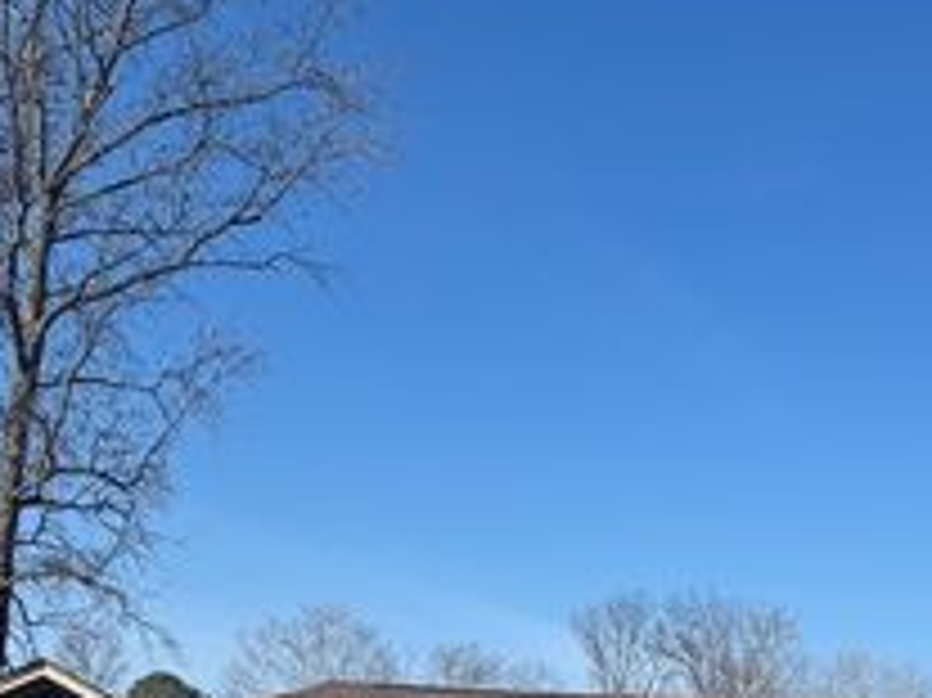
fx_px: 1561
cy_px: 799
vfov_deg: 23.4
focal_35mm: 58
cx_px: 702
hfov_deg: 32.6
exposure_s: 1/4310
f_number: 1.78
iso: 80
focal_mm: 6.76
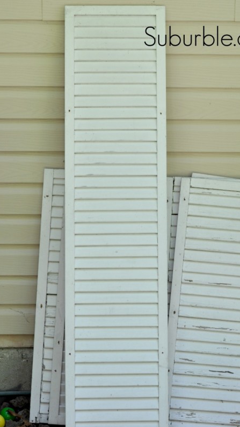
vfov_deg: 26.9
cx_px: 138
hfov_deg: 15.3
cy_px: 214
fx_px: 894
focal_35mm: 79
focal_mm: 50
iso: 400
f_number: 5.6
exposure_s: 1/125
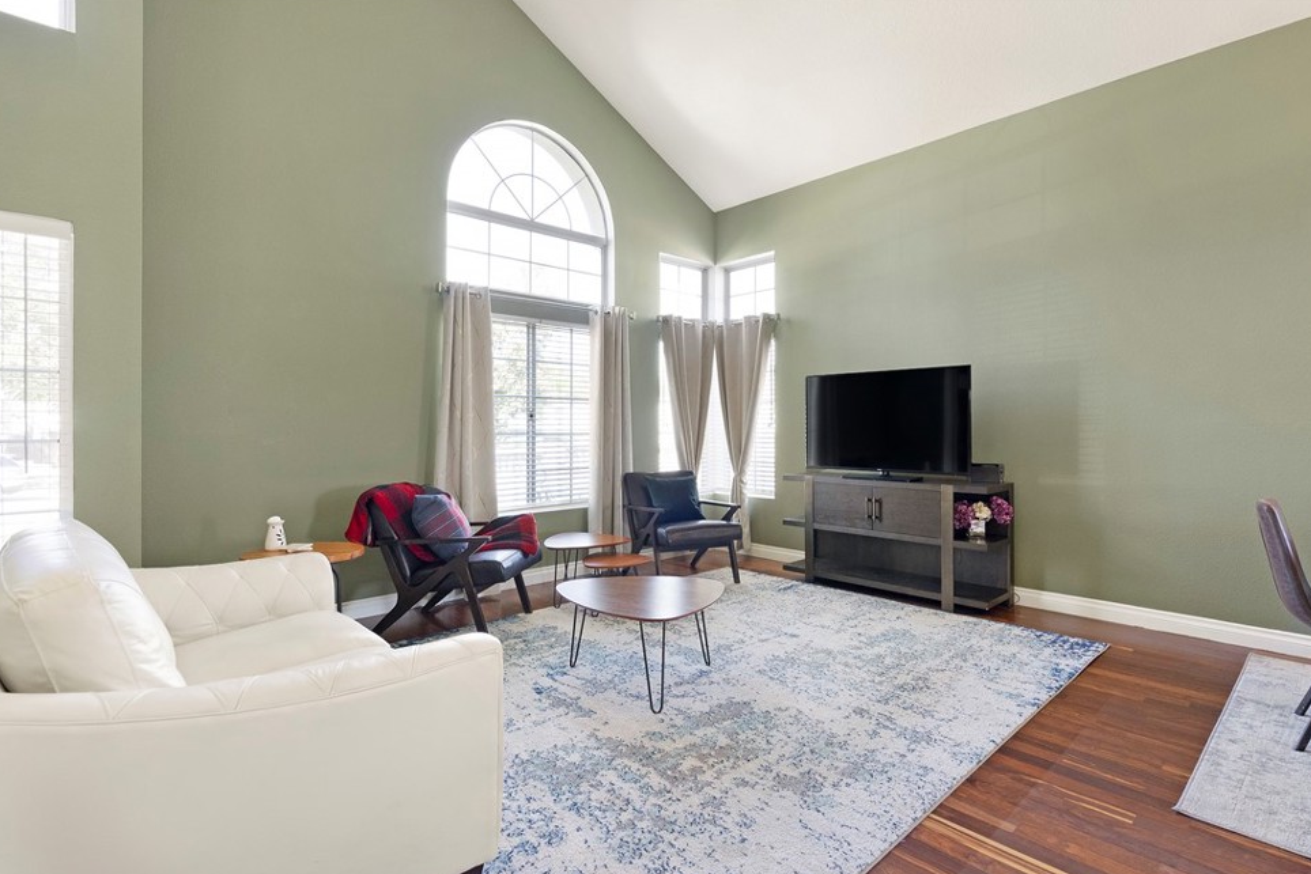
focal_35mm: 17
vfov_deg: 70.4
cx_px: 656
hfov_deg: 93.3
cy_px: 456
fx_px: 619
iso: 3200
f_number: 5.6
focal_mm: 16
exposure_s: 1/50
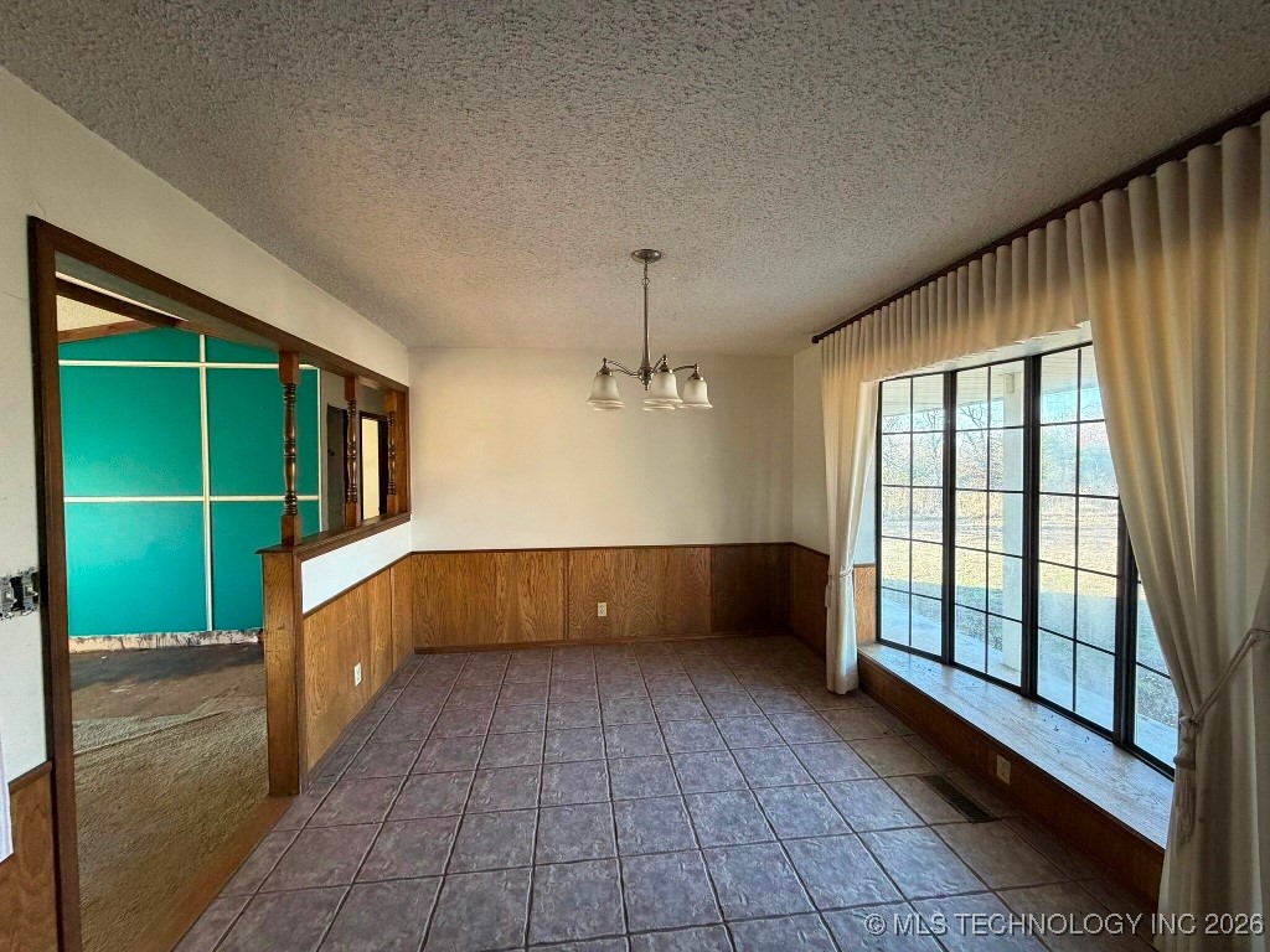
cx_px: 635
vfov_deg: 85.7
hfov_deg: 102.1
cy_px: 476
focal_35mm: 14
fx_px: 514
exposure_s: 1/100
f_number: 2.2
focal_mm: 2.22
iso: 320
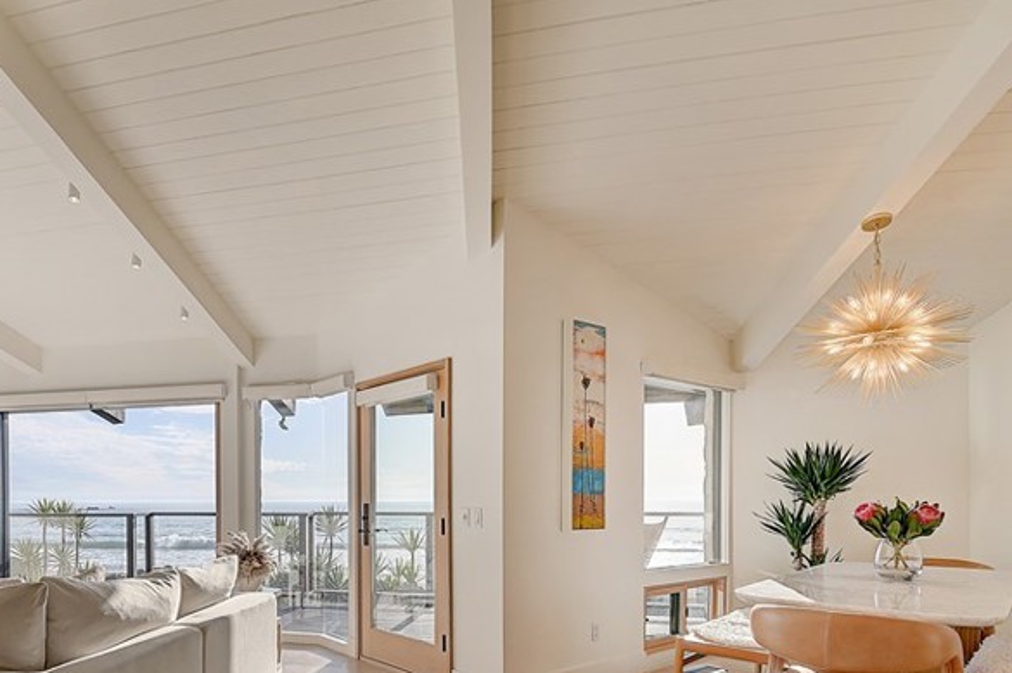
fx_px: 590
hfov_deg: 78.0
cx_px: 320
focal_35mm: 21
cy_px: 503
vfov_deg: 56.5
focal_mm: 12
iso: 250
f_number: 8
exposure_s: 1/80
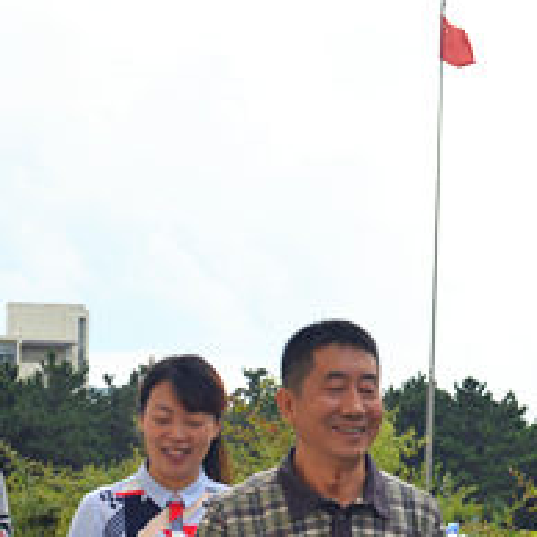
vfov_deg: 14.1
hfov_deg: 14.3
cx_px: 89
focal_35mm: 121
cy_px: 613
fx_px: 2119
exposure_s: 1/250
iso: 100
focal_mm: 23
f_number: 8
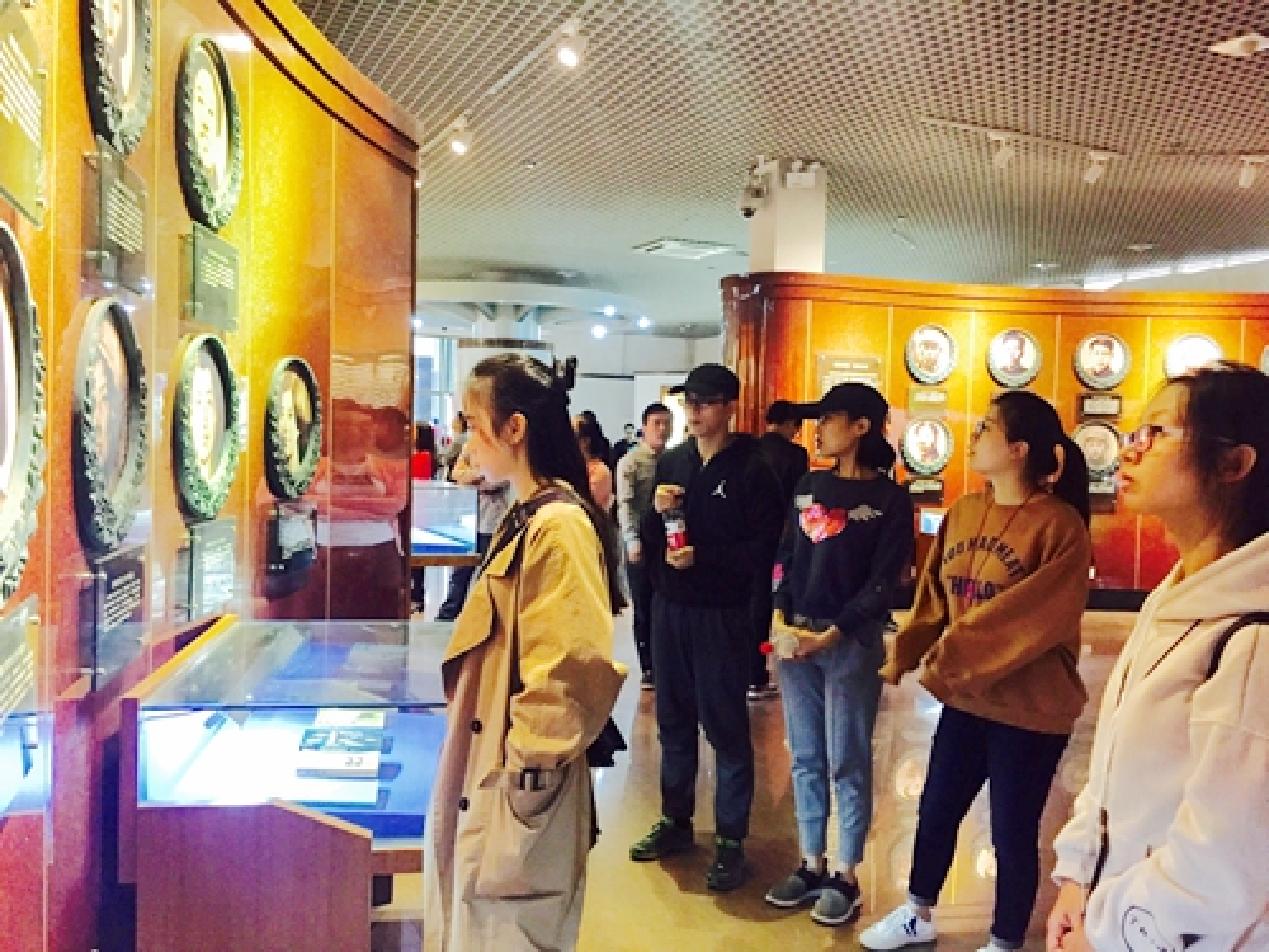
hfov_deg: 61.7
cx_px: 634
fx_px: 1063
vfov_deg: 48.2
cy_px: 476
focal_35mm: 29
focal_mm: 4.15
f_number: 2.2
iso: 250
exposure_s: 1/20
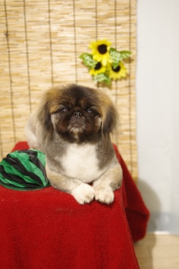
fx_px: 560
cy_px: 134
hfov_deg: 18.2
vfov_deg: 27.0
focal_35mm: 75
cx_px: 90
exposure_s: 1/60
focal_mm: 50
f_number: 2.8
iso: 320
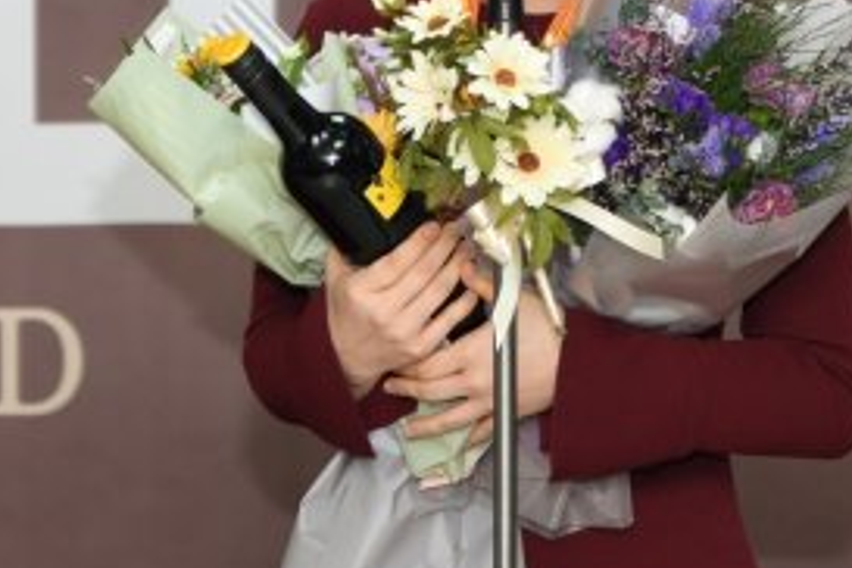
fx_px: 3455
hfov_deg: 14.0
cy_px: 108
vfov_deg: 9.4
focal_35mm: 146
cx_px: 559
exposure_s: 1/100
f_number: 4
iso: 320
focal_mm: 70
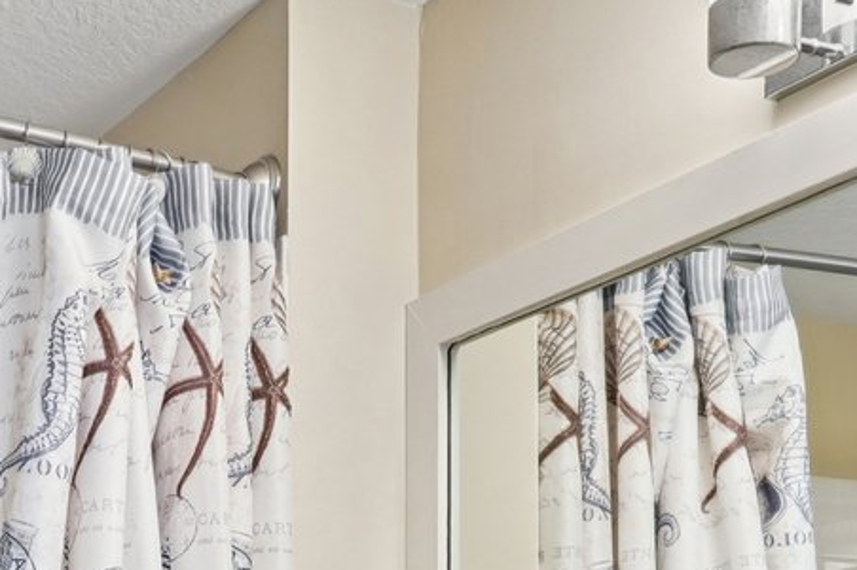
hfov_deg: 24.6
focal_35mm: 79
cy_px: 830
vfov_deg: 15.9
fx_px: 1886
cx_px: 28
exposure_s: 1/10
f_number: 8
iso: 400
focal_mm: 17.5
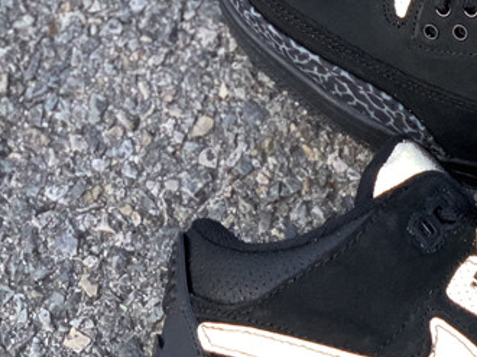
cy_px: 220
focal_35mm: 142
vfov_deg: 10.4
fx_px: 1955
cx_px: 585
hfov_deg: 13.5
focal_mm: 6
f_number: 2.4
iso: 50
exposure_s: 1/60
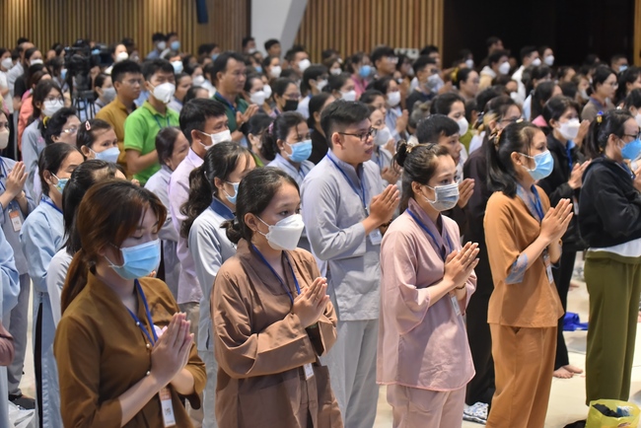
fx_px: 1247
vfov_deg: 19.5
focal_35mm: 70
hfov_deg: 28.8
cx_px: 320
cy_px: 214
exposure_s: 1/160
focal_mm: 70
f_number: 5.6
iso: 3200
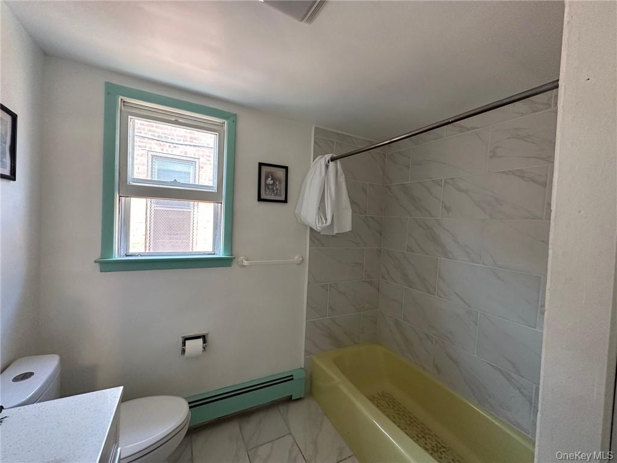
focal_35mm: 14
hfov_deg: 102.1
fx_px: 250
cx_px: 308
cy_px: 232
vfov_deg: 85.7
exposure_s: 1/120
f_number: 2.2
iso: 250
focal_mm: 2.22
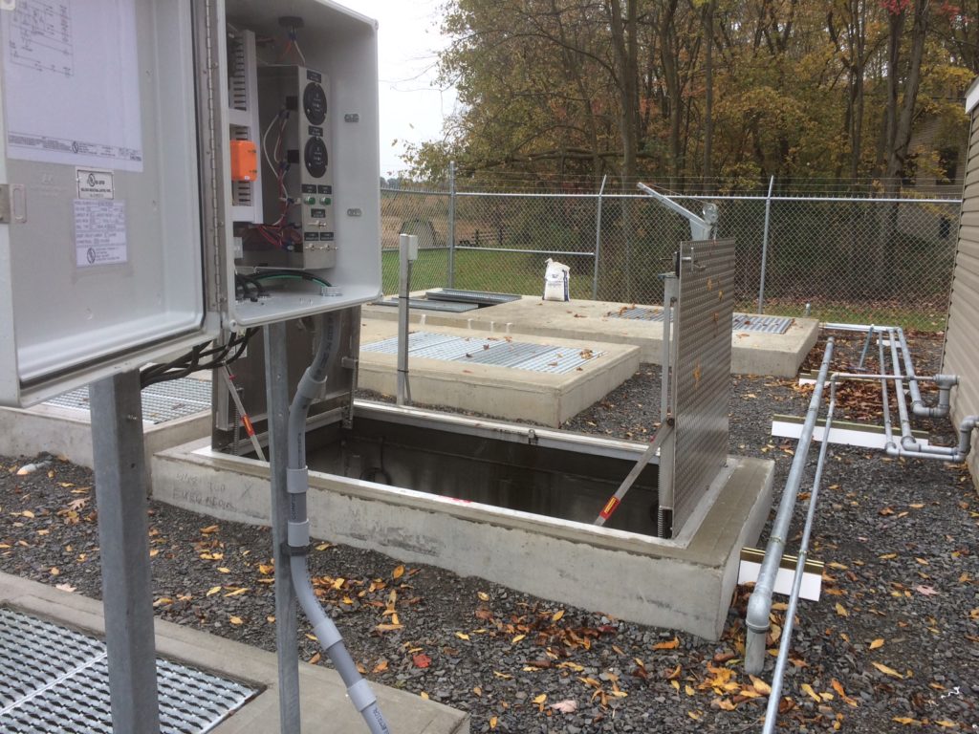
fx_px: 820
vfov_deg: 48.2
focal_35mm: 29
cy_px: 367
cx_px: 490
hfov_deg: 61.7
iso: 32
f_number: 2.2
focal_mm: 4.15
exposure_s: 1/289
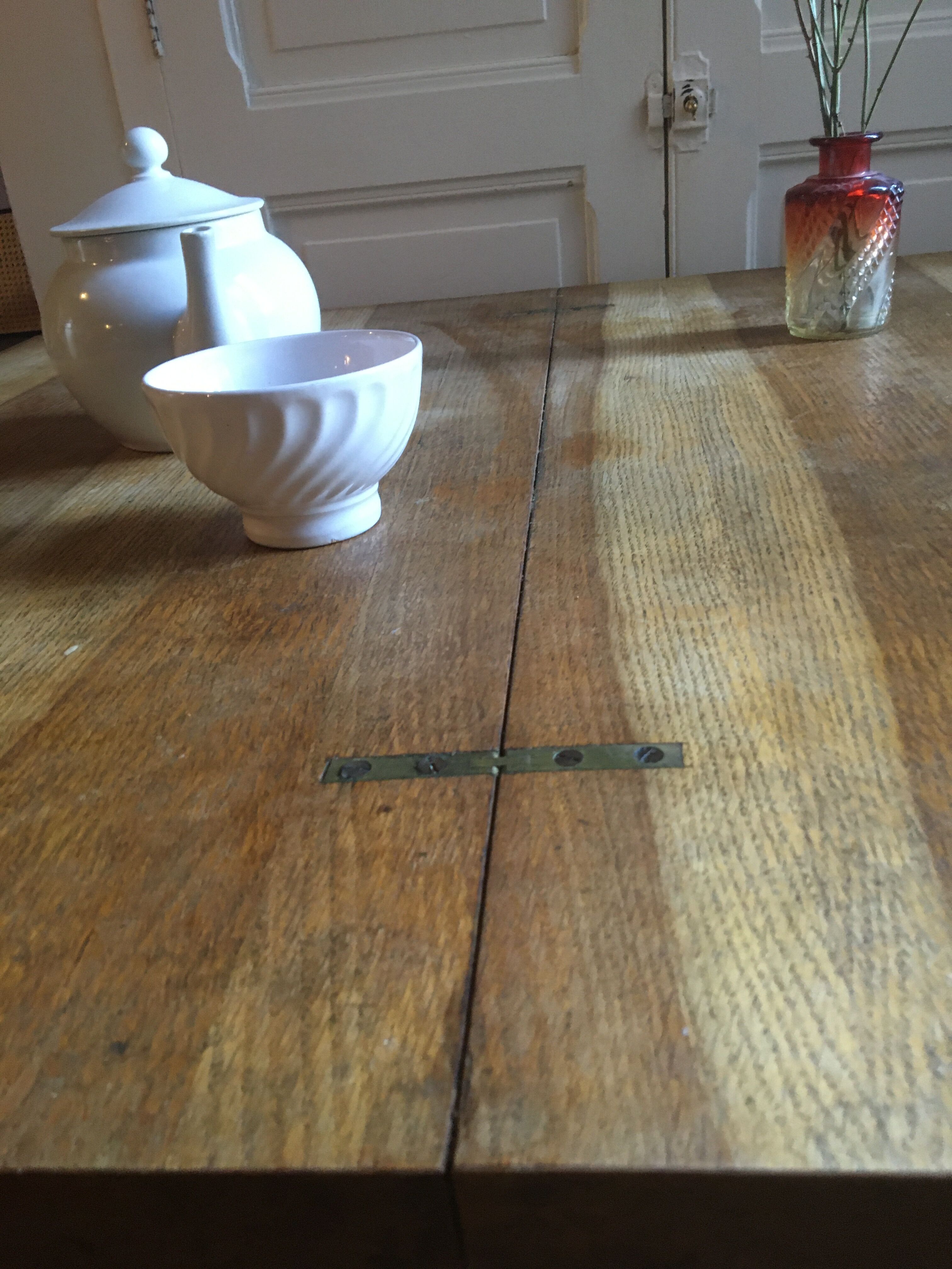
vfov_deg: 61.7
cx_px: 476
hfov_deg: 48.2
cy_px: 634
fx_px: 1063
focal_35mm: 29
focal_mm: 4.15
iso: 200
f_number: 2.2
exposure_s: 1/33
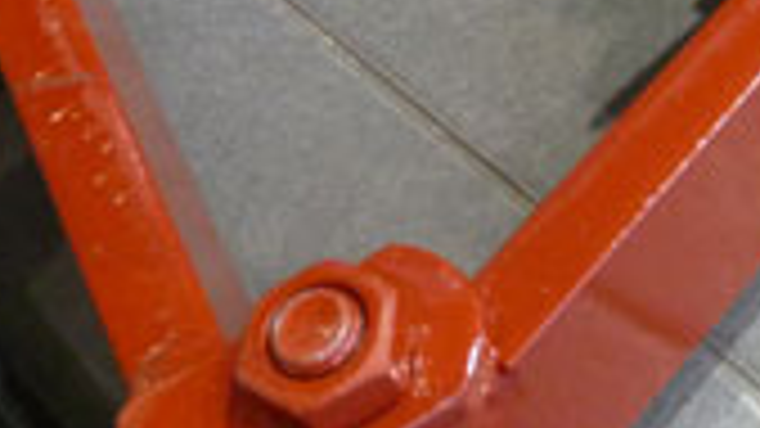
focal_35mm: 87
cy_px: -128
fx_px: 1753
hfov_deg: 22.6
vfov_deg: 13.4
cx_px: 908
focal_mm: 4.8
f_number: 2.8
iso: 400
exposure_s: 1/13
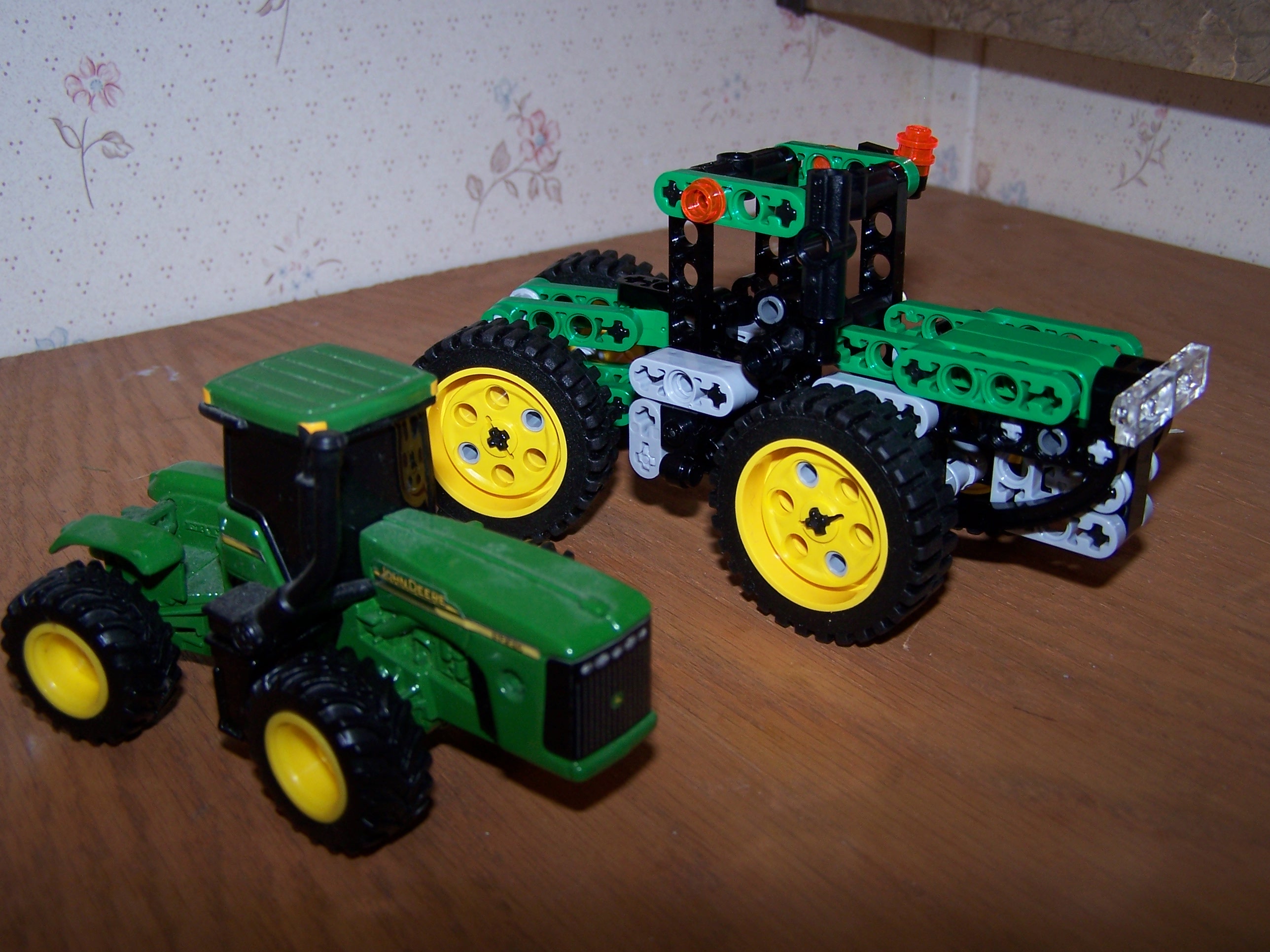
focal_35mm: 38
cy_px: 476
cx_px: 635
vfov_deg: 37.7
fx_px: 1394
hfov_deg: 49.0
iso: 80
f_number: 2.8
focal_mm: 6.3
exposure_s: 1/60
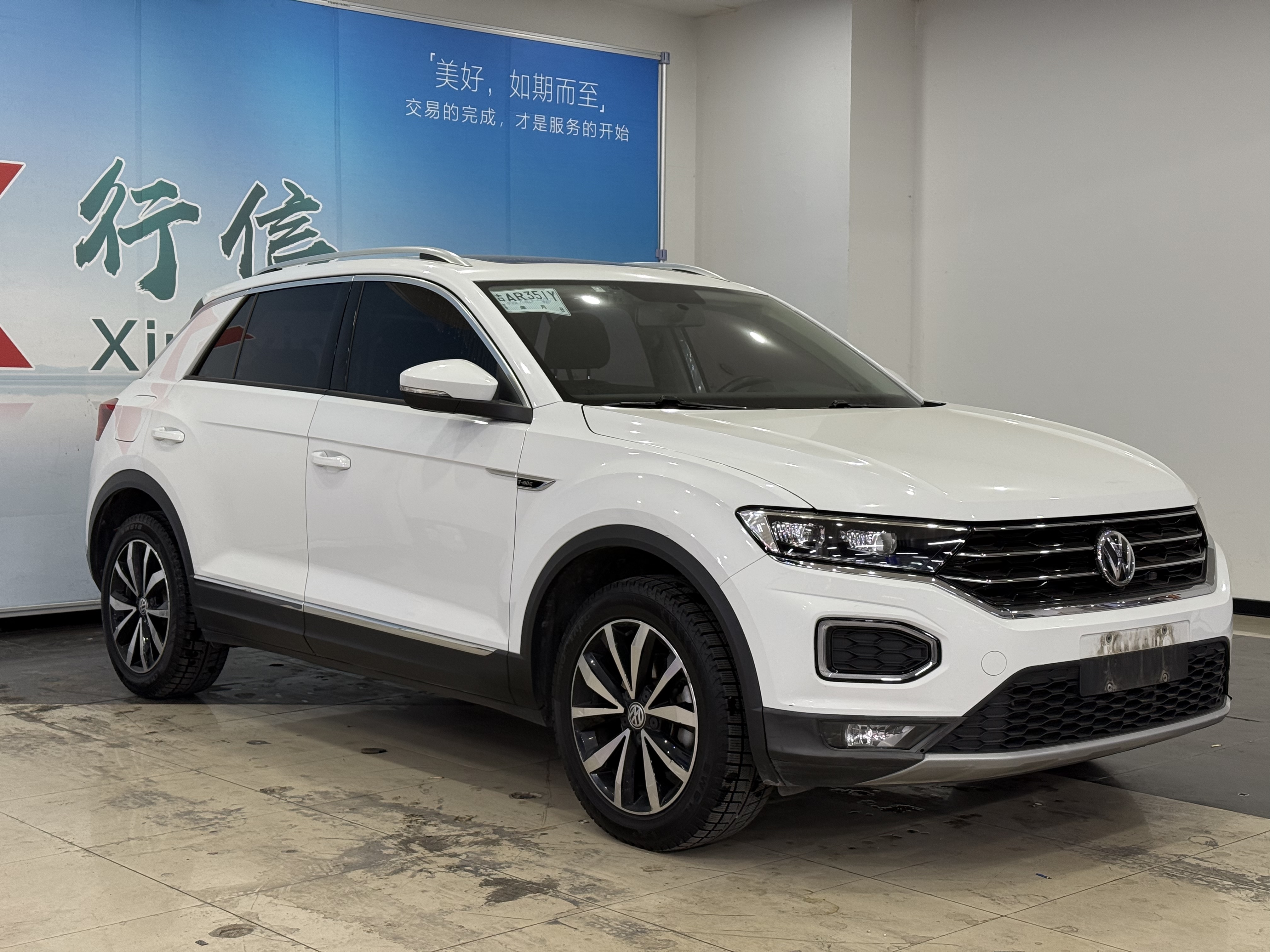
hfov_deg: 39.7
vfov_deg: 30.3
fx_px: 1761
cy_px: 476
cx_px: 635
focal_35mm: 48
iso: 100
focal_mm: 6.76
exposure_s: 1/50
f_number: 1.78
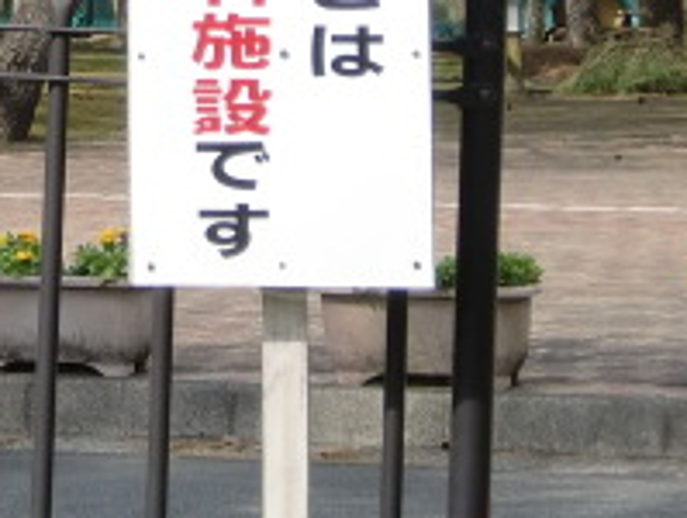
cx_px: -62
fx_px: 5169
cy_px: -231
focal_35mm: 260
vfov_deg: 5.7
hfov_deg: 7.6
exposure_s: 1/320
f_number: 5
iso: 64
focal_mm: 14.49
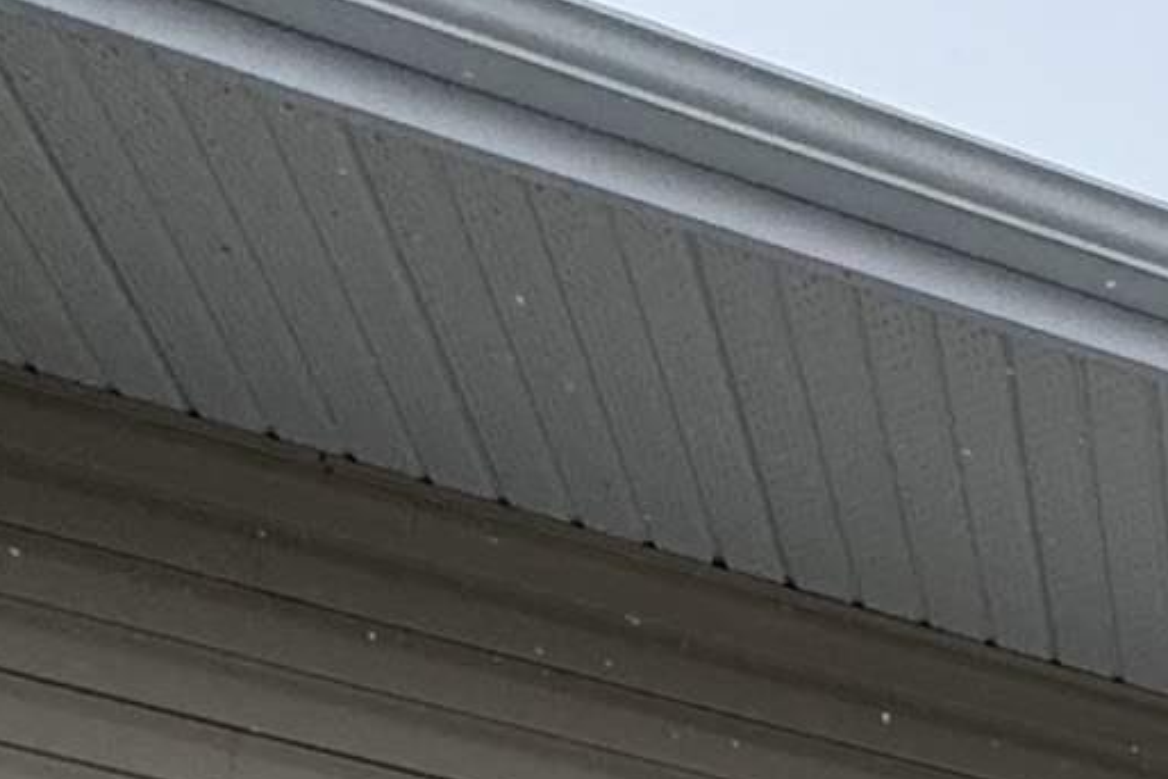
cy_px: 2537
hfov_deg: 15.2
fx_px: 2823
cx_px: 2715
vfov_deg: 10.0
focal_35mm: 87
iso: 50
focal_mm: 2.22
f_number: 2.2
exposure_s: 1/1832
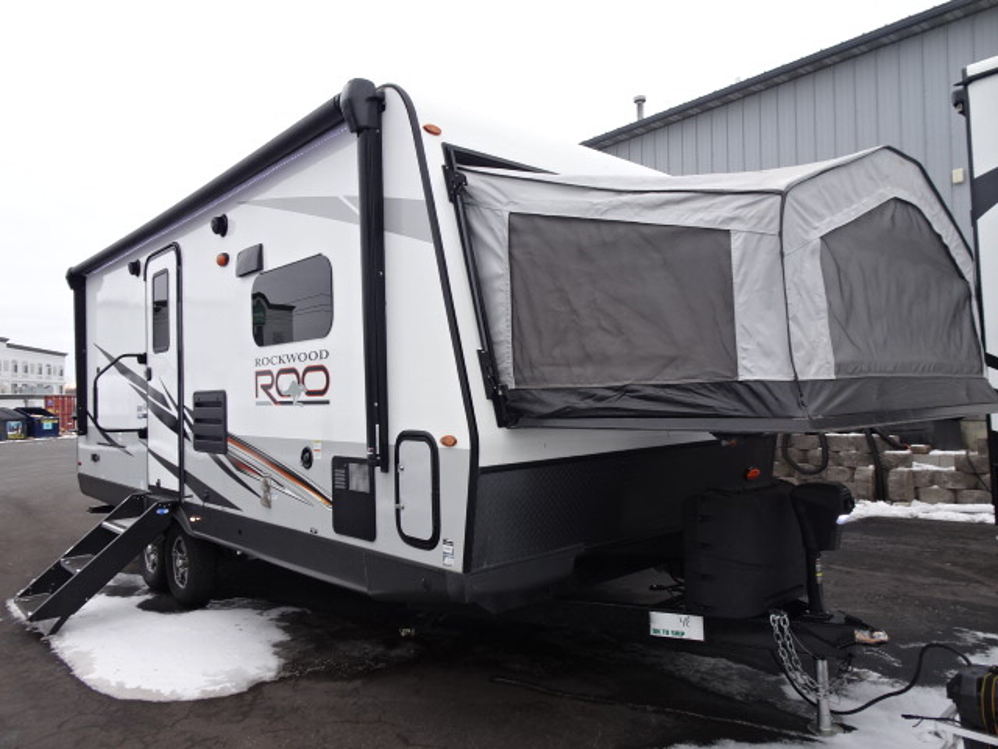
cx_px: 499
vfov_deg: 56.8
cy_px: 374
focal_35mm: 24
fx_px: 692
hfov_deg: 71.6
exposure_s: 1/40
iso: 80
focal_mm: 4.1
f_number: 3.5
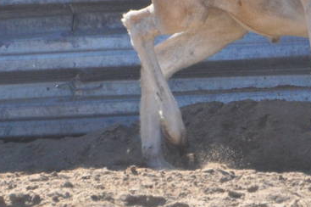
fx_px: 16951
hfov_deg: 1.1
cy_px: -25
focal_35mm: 1964
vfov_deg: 0.7
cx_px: 453
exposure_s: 1/1000
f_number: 5.6
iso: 640
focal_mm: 300
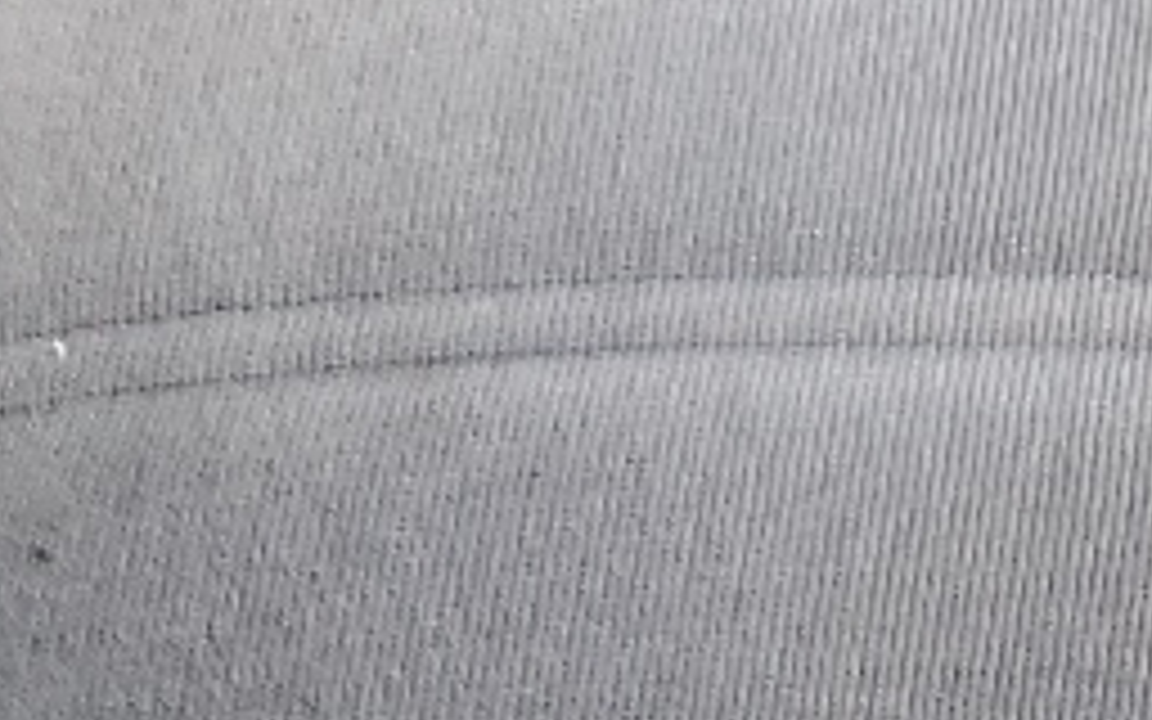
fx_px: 5400
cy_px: -1494
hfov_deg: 10.5
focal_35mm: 172
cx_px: 2758
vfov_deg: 6.8
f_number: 1.5
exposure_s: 1/139
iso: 50
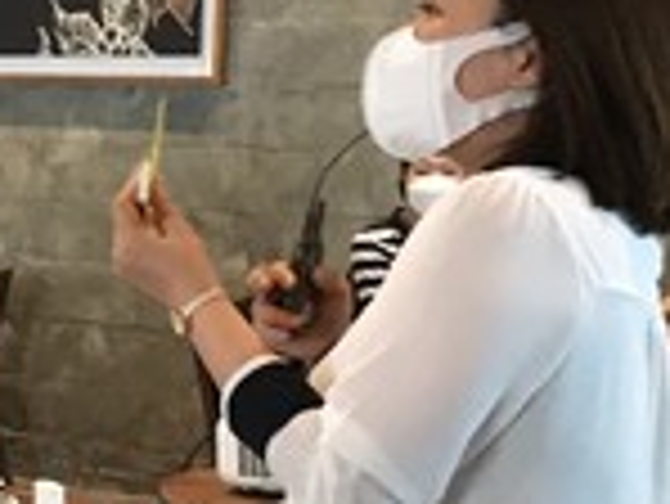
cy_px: 284
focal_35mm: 117
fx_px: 2266
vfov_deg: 12.7
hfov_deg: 15.2
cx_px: -423
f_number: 2.2
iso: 320
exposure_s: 1/15
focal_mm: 4.15
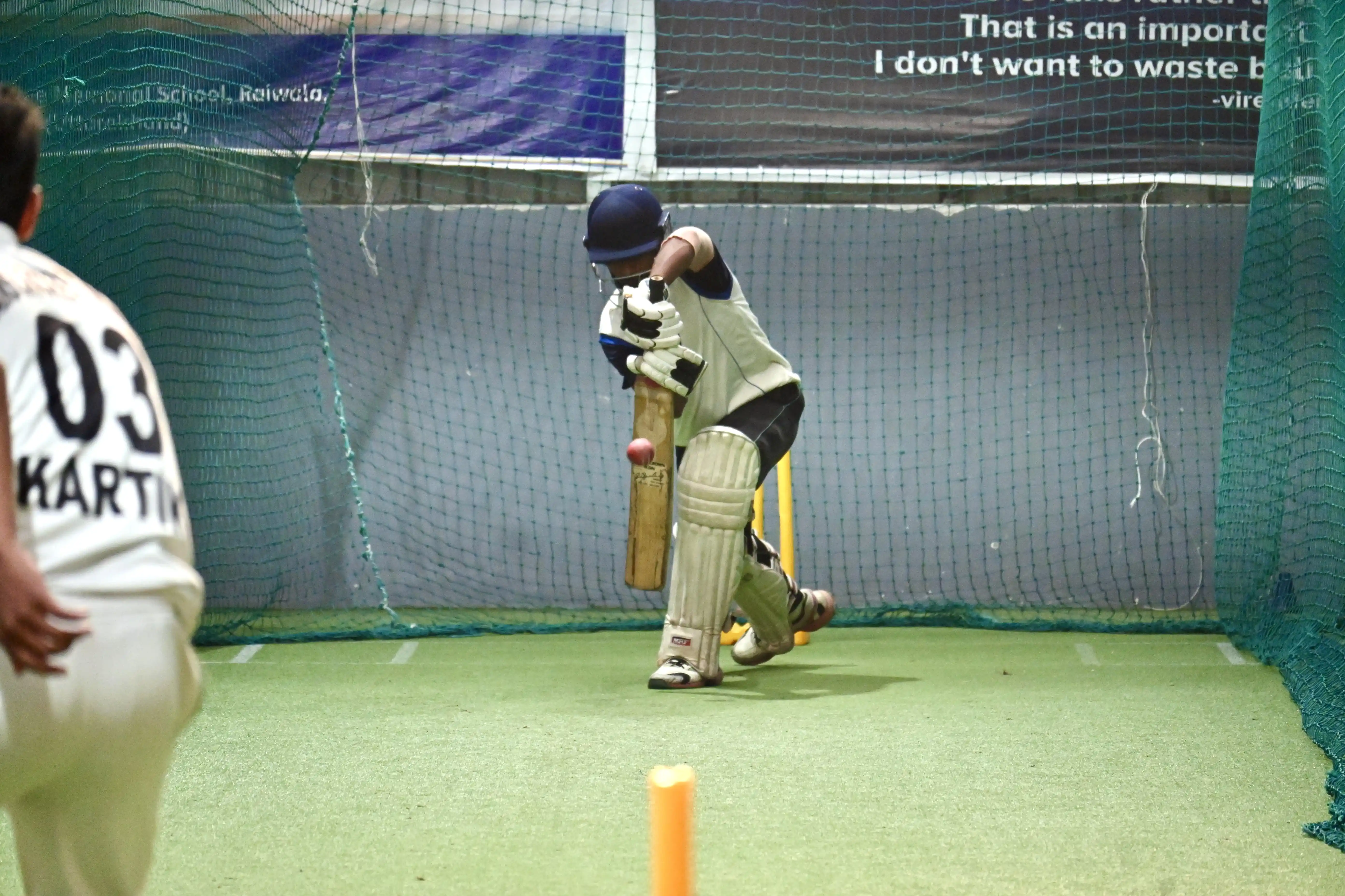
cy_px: 448
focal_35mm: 278
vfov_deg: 5.0
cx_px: 672
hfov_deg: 7.4
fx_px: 10367
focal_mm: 185
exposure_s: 1/250
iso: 5000
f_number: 5.6
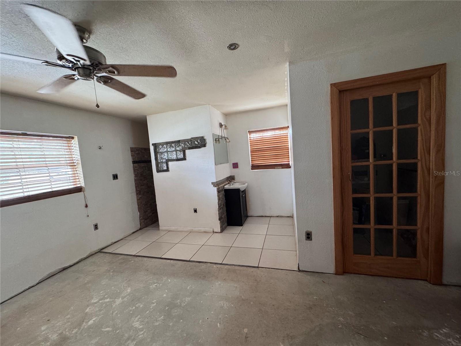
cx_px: 230
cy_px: 173
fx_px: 186
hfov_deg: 102.1
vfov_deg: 85.7
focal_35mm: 14
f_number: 2.2
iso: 400
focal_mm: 2.22
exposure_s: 1/60
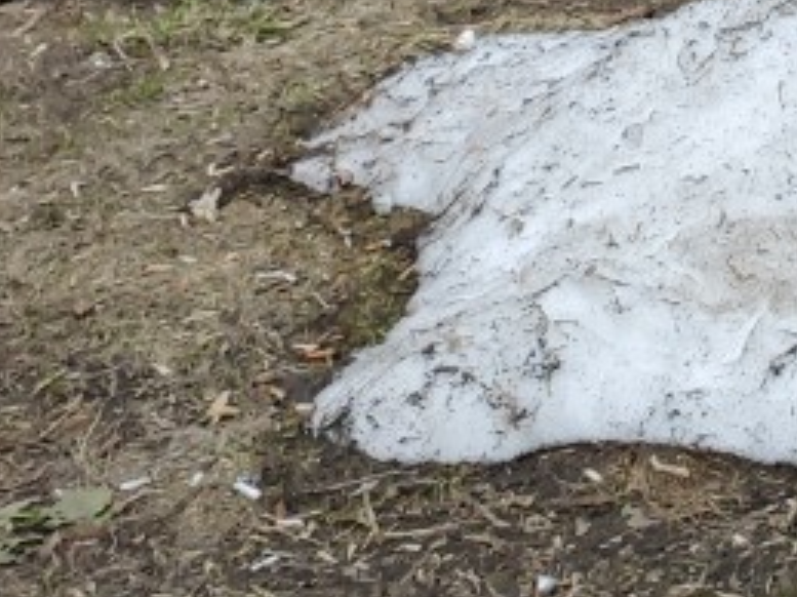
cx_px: 1254
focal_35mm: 134
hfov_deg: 13.7
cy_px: -917
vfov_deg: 9.6
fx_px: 3084
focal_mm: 4.75
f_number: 1.75
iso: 126
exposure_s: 1/100
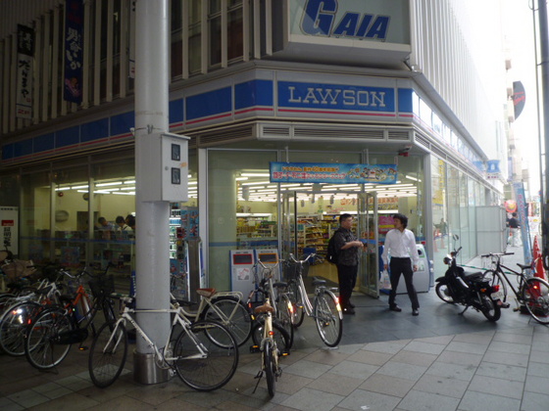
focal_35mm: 25
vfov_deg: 54.9
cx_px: 274
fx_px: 396
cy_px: 206
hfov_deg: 69.4
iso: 100
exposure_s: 1/100
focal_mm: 4.4
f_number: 2.8
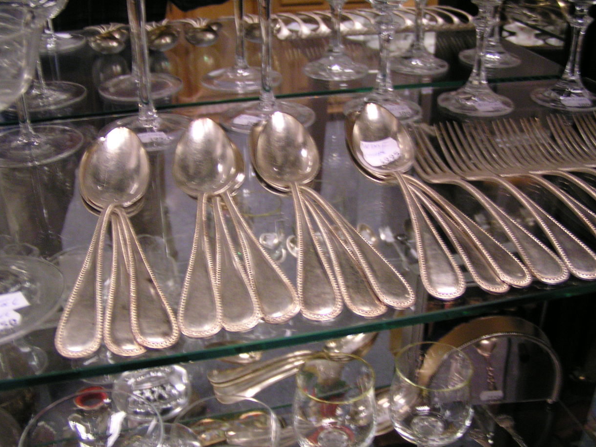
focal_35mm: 39
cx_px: 298
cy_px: 226
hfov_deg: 47.9
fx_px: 672
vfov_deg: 36.8
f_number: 2.8
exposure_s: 1/25
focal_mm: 5.8
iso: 200
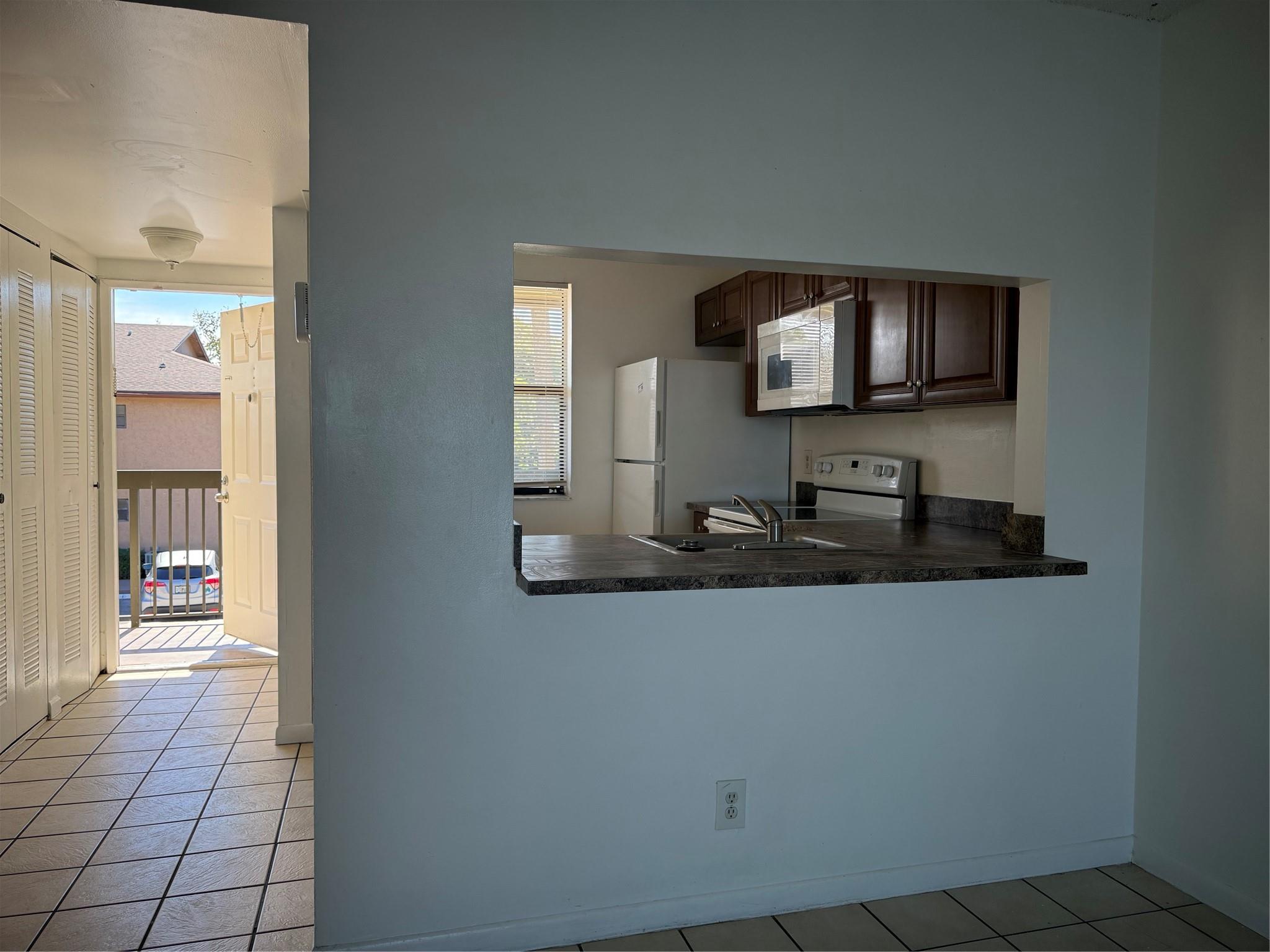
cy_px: 476
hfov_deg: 71.6
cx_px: 635
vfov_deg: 56.8
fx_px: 881
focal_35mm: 24
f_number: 1.78
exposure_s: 1/410
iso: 100
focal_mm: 6.76
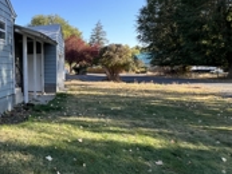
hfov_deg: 46.4
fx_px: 201
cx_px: -16
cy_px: 68
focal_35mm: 30
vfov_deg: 46.5
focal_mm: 1.57
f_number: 1.8
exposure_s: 1/389
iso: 32
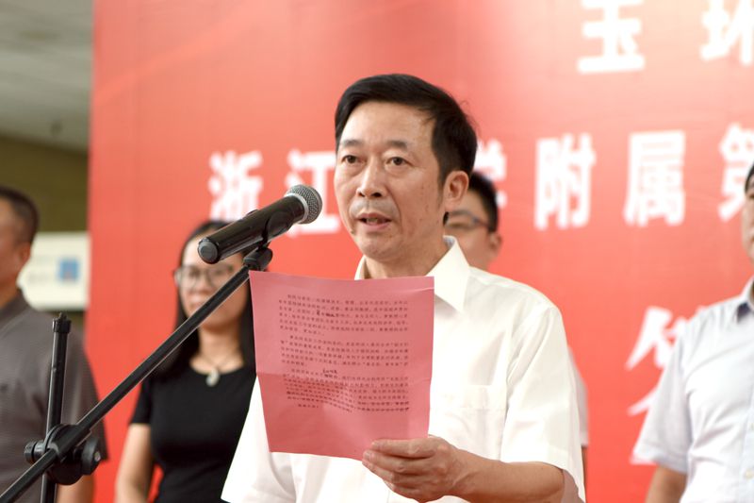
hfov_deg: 28.8
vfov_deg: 19.4
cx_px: 377
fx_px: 1466
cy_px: 252
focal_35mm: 70
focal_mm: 70
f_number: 2.8
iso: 450
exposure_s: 1/60
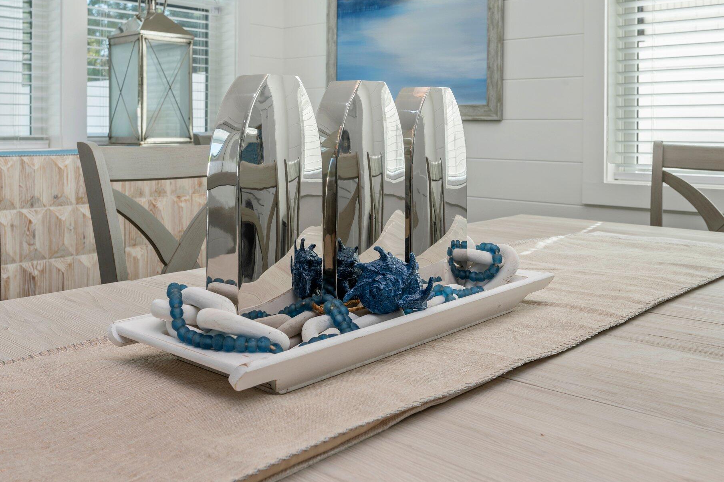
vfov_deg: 38.8
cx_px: 323
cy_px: 218
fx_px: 683
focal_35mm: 34
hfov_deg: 55.7
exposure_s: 1/50
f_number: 9
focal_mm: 30
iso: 160
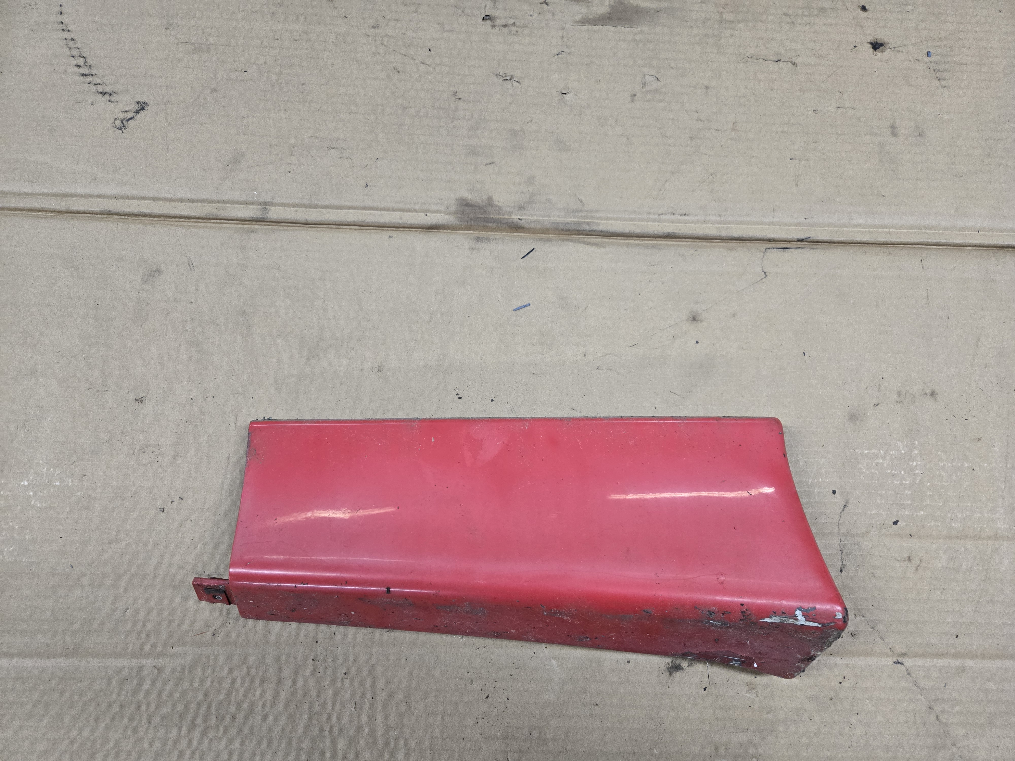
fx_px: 674
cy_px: 380
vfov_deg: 58.9
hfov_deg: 73.9
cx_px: 508
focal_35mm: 23
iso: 400
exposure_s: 1/120
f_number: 1.8
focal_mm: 5.4
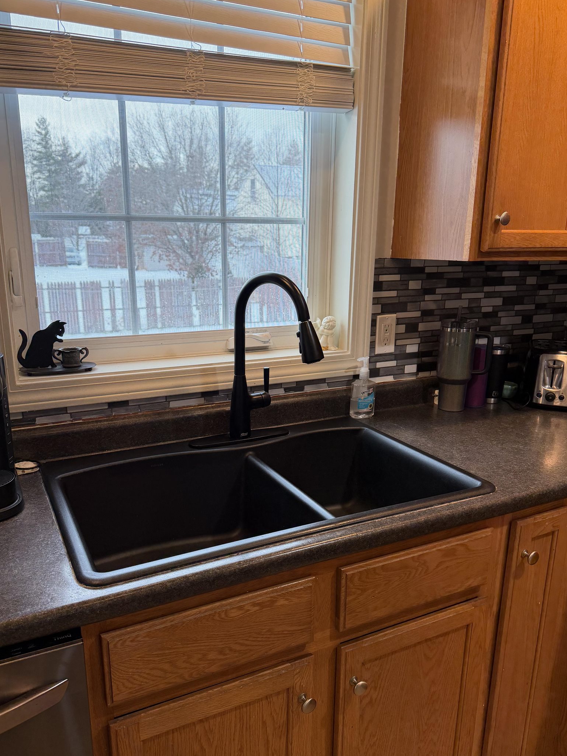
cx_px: 265
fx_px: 590
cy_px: 410
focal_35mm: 27
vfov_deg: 65.2
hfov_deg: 51.3
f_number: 1.78
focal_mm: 6.76
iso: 125
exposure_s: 1/207
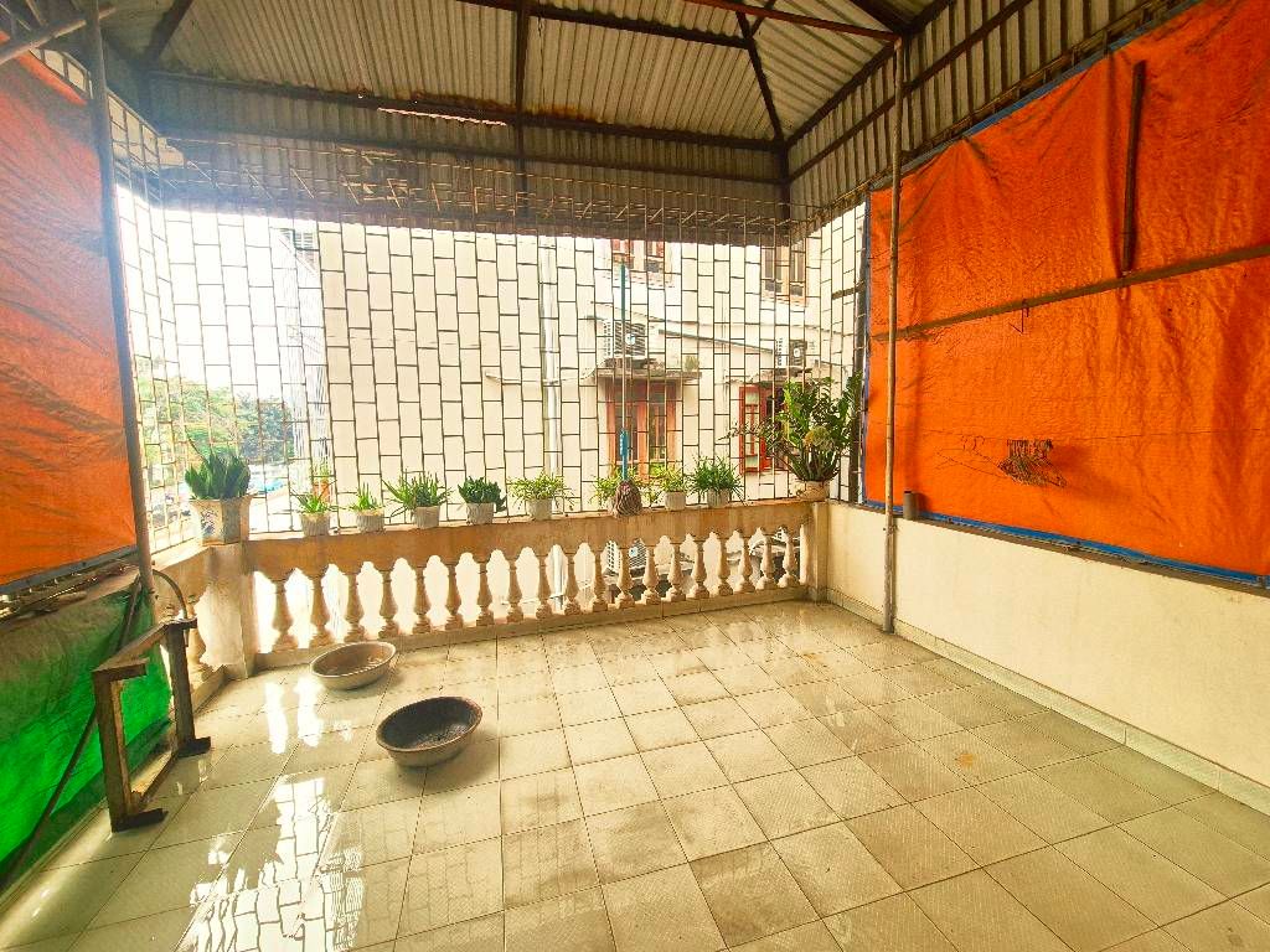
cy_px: 476
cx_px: 635
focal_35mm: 13
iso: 250
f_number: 2.2
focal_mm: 2.2
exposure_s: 1/359
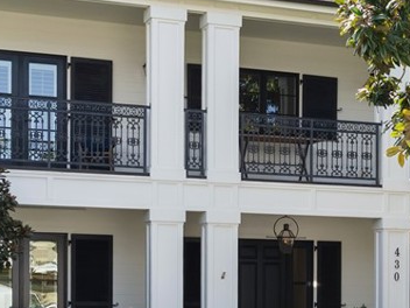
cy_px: 212
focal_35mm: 98
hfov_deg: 19.5
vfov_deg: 15.1
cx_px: 395
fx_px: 1161
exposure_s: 1/100
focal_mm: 35
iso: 640
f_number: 9
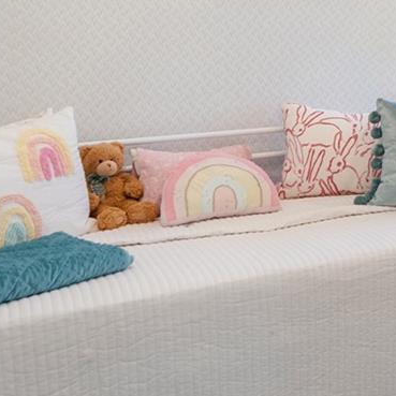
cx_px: 643
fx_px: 764
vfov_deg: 28.3
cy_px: 67
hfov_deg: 22.2
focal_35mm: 59
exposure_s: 1/125
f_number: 2.8
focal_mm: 16
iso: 250
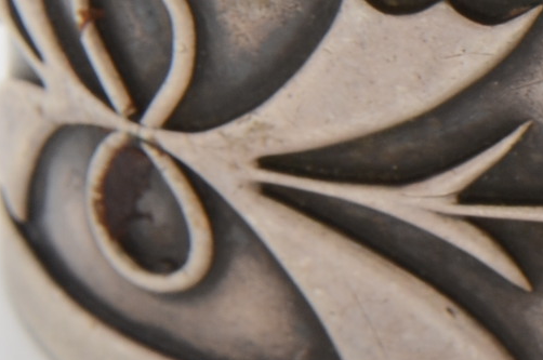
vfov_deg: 2.2
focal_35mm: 625
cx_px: 892
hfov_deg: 3.3
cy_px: -86
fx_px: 9419
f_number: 16
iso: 200
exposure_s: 1/125
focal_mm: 85
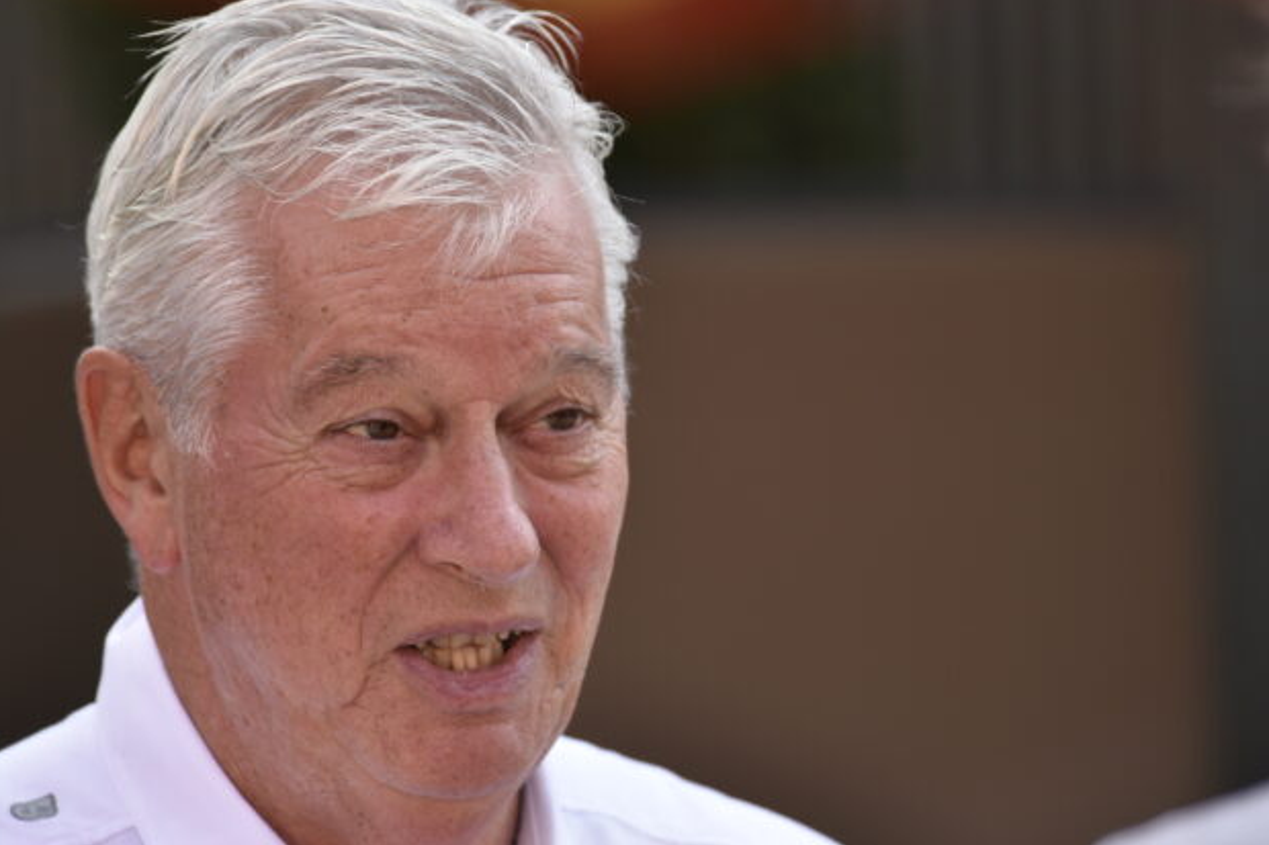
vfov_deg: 4.0
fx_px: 12228
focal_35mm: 347
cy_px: 436
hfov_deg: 5.9
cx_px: 649
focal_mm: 280
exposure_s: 1/800
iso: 500
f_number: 5.6
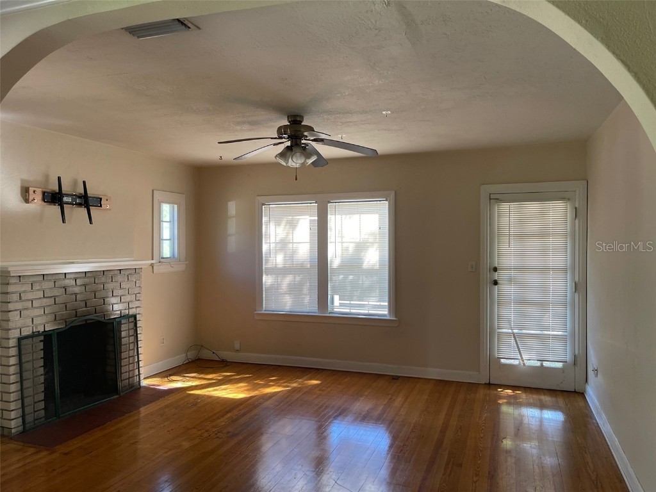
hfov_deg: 67.3
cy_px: 246
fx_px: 493
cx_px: 328
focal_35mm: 26
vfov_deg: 53.1
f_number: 1.6
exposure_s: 1/103
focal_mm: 5.1
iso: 125
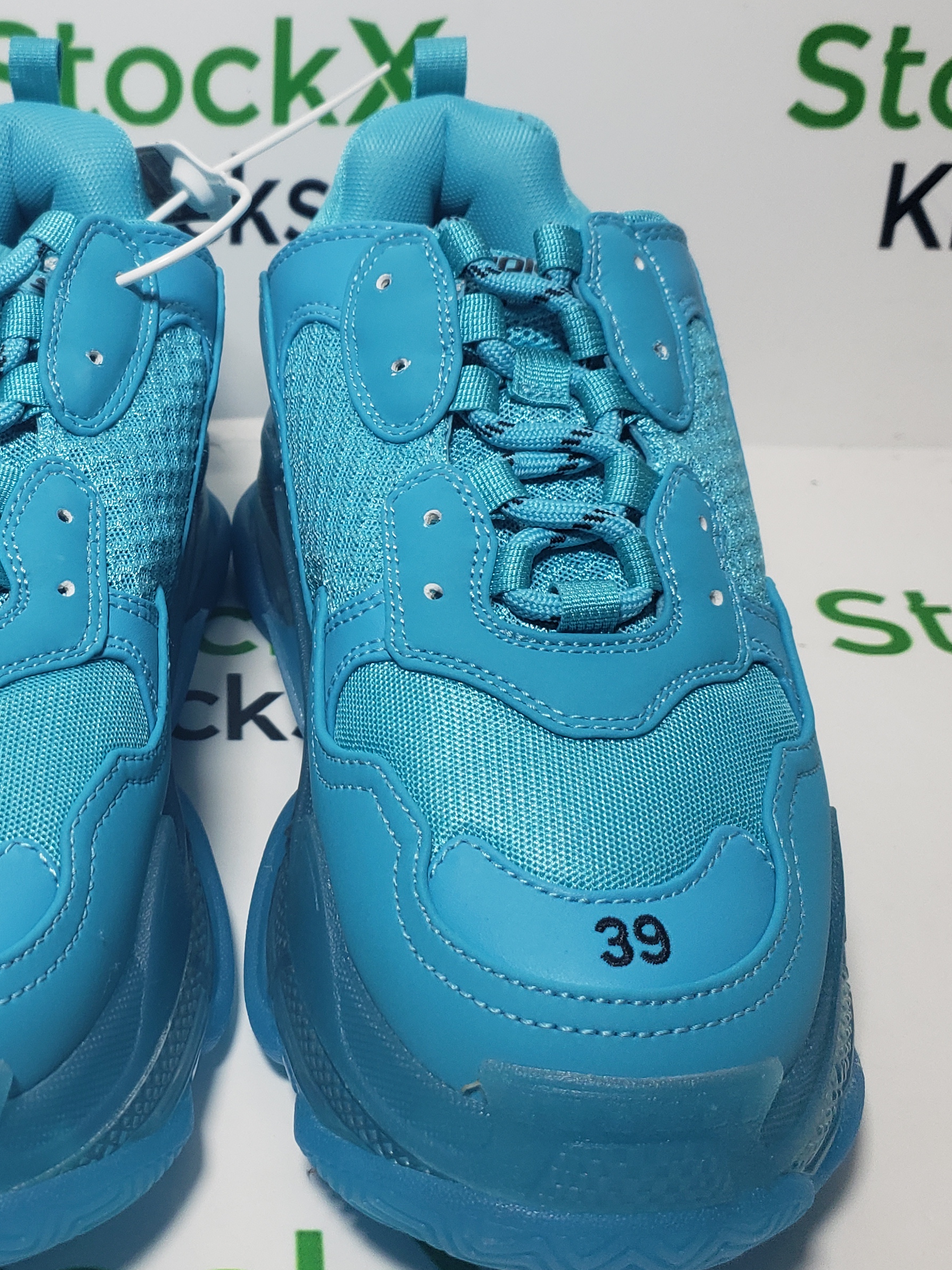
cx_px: 200
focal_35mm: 44
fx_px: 1614
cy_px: 559
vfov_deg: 42.9
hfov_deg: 32.1
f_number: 1.5
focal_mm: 4.3
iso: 50
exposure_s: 1/441
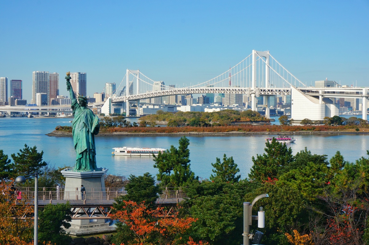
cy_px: 122
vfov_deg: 24.3
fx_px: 568
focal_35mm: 56
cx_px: 184
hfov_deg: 36.0
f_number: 13
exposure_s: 1/160
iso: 100
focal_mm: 37
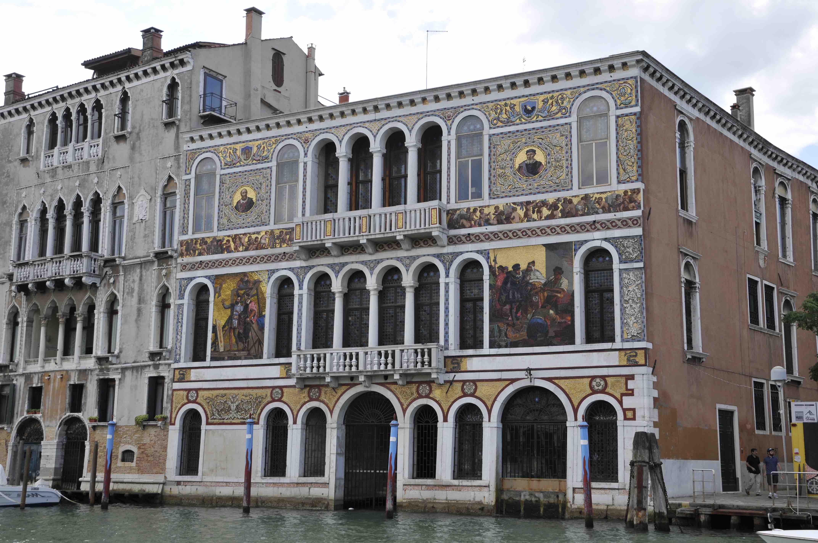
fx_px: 1021
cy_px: 272
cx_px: 409
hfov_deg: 43.7
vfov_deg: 29.8
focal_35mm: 45
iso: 200
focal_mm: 30
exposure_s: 1/250
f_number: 8
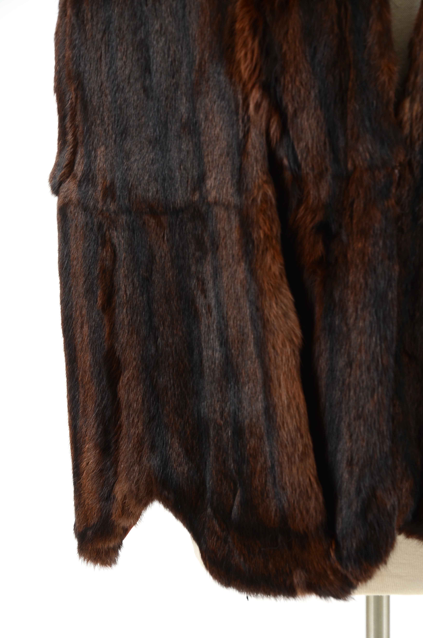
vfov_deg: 14.9
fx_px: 2443
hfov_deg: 9.9
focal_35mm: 138
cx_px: 212
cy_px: 319
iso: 160
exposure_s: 1/80
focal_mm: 92
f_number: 7.1
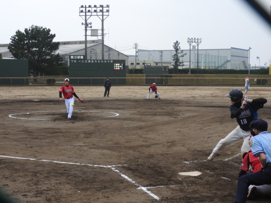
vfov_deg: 22.6
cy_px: 102
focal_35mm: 65
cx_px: 136
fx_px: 509
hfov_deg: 29.8
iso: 100
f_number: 4.2
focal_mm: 11.6
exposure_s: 1/160
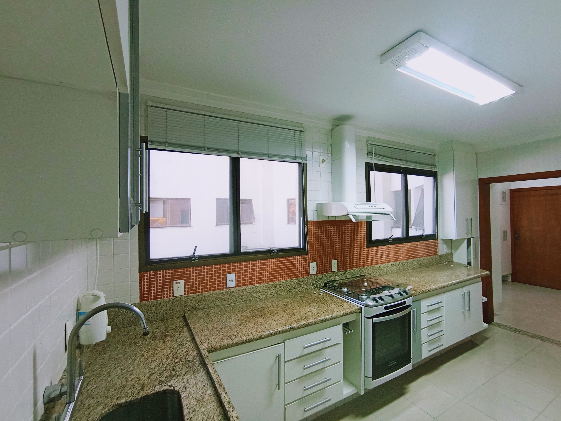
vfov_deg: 78.1
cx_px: 280
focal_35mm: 16
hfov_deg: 94.5
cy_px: 210
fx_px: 259
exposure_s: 1/40
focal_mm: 1.65
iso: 209
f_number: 2.2
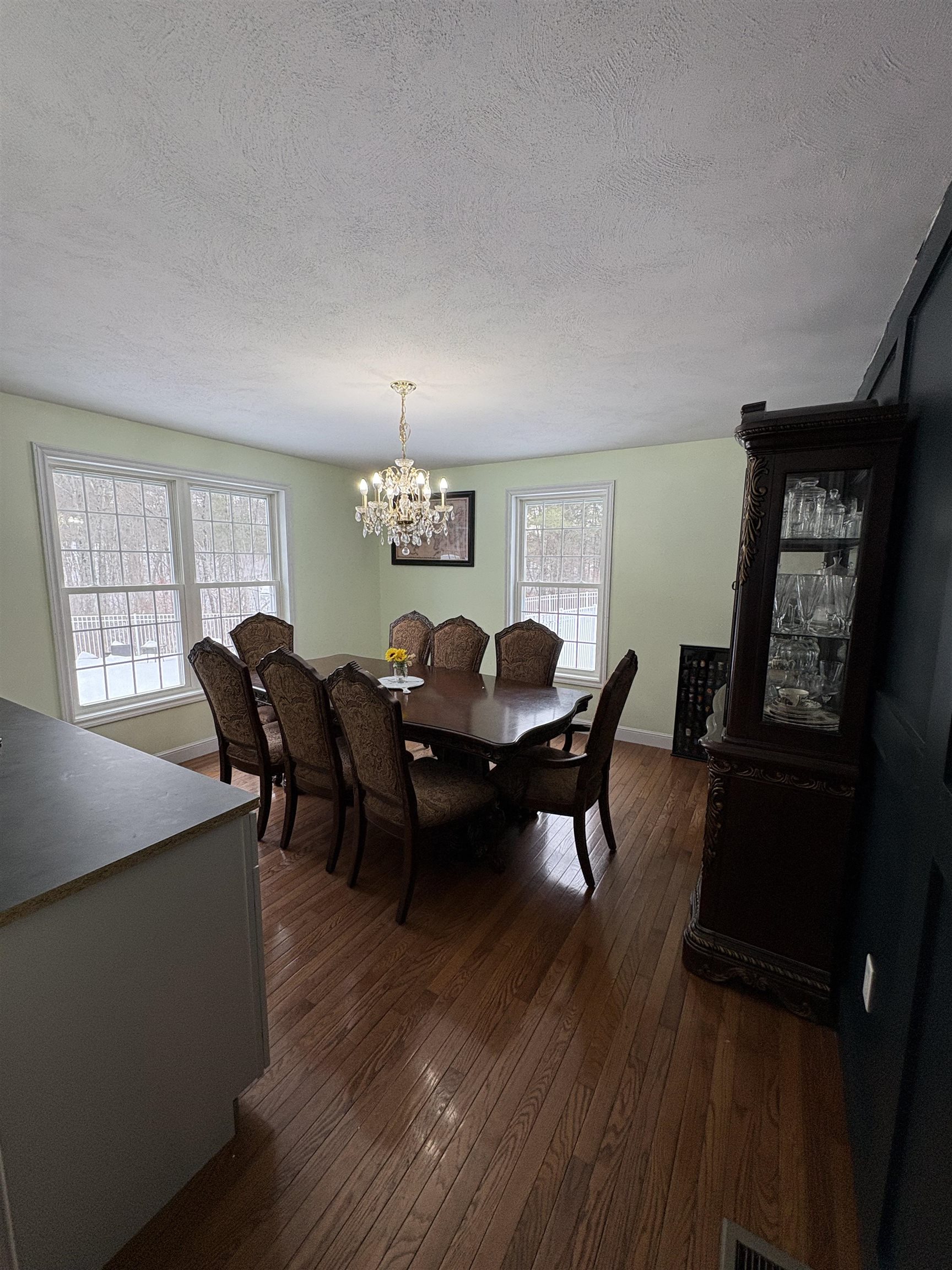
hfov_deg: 85.7
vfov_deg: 102.1
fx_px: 513
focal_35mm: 14
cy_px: 635
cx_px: 476
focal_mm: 2.22
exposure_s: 1/120
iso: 80
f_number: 2.2
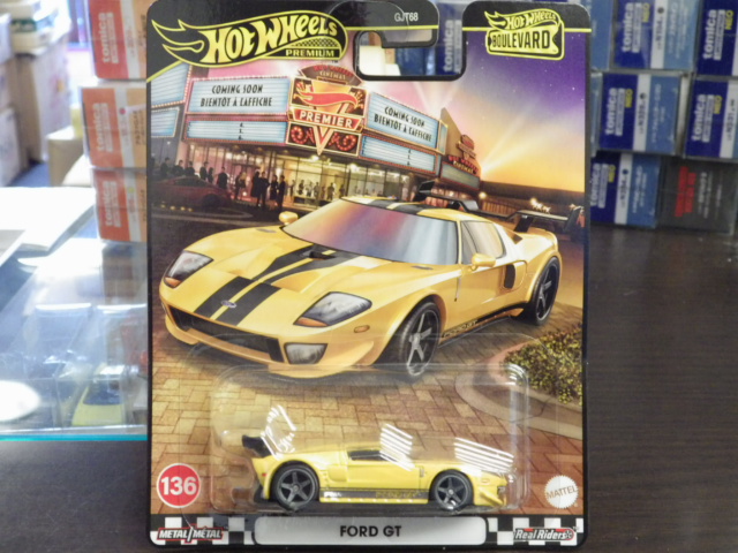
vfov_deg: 29.1
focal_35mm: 50
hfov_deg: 38.2
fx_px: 1066
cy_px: 276
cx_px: 369
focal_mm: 9
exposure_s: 1/40
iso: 800
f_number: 3.8
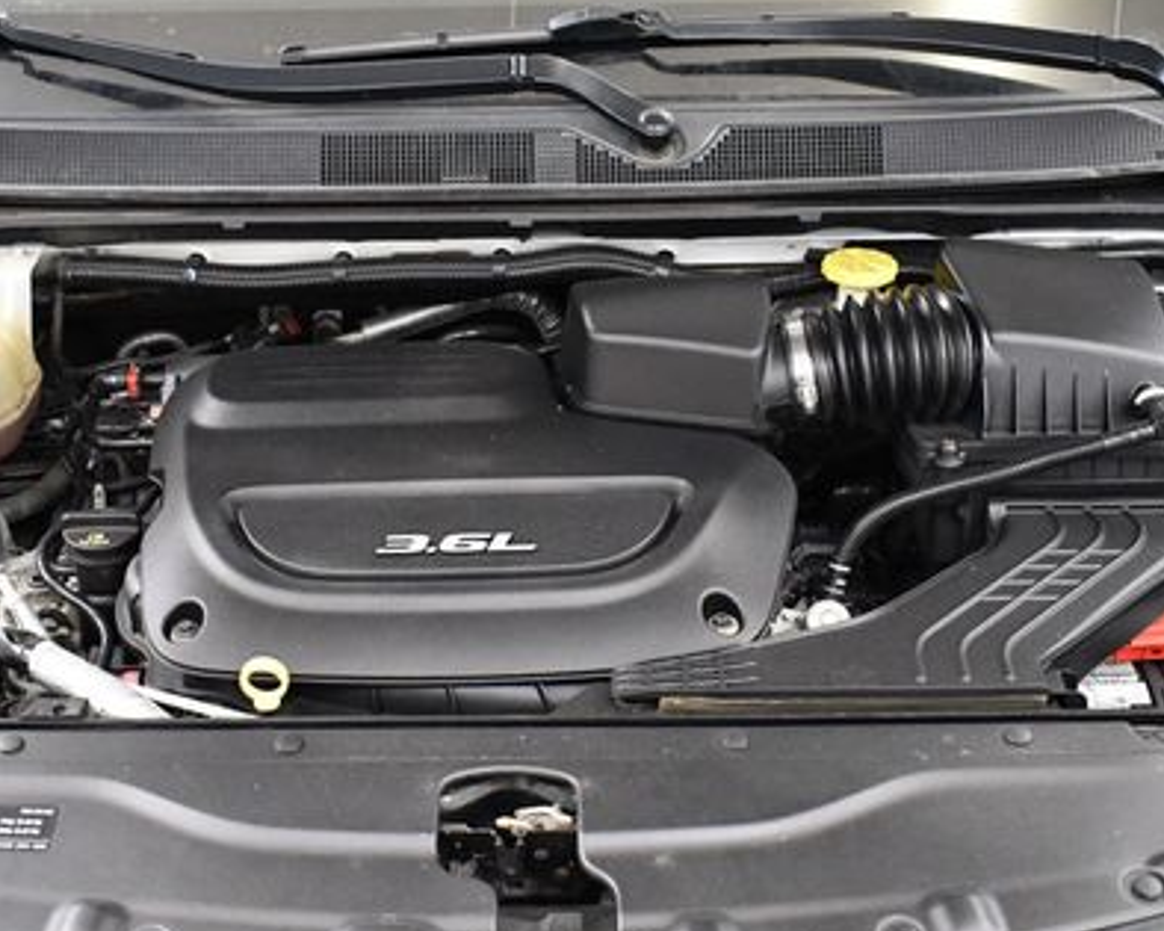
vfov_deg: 27.6
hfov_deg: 34.1
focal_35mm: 55
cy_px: 470
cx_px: 514
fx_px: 1894
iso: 3200
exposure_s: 1/80
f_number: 3.5
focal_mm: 18
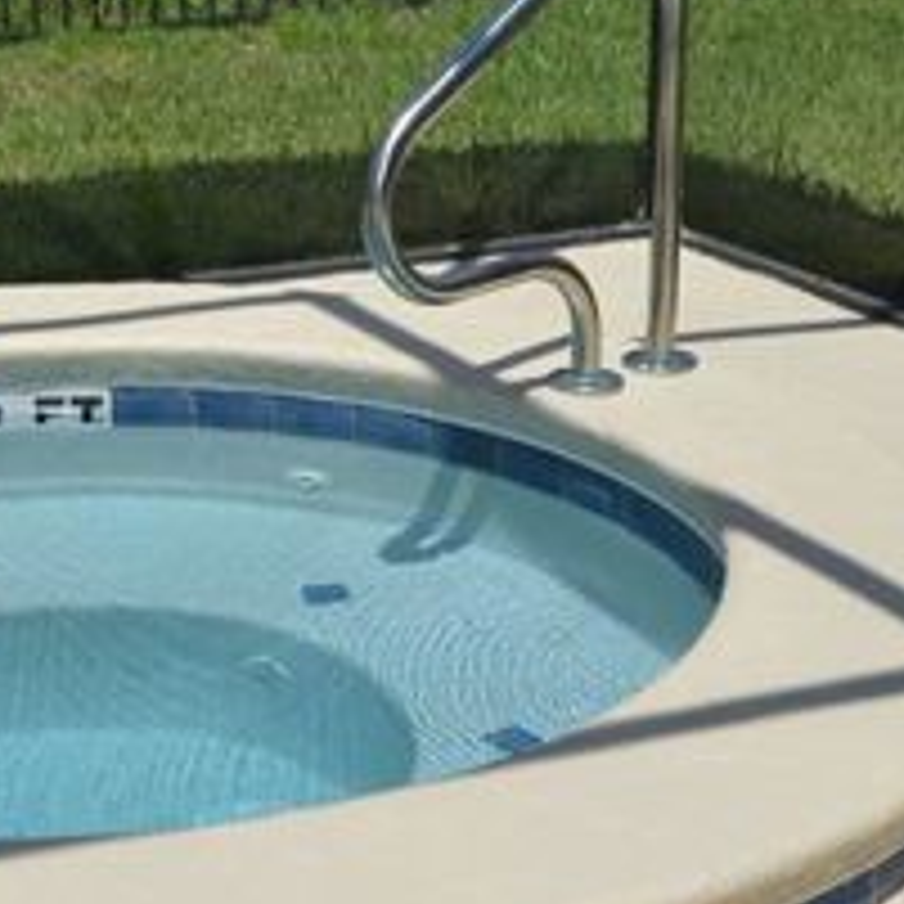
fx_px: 2630
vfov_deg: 19.5
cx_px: 299
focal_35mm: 89
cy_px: 409
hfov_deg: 19.4
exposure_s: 1/250
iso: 100
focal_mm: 20
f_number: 9
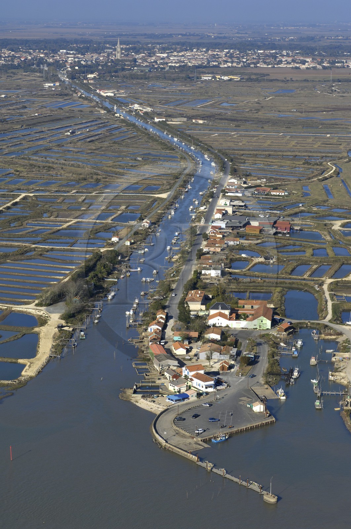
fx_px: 1364
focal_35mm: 93
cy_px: 264
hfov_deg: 14.7
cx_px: 176
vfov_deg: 21.9
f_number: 5
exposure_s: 1/750
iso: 100
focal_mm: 62
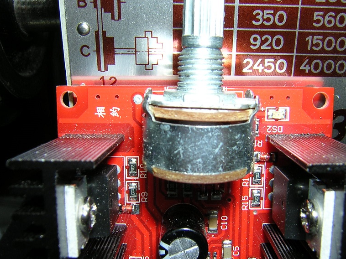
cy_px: 123
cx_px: 180
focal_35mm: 38
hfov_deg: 49.0
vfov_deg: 37.7
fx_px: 380
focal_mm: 4.7
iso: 100
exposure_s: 1/60.1
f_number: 5.2
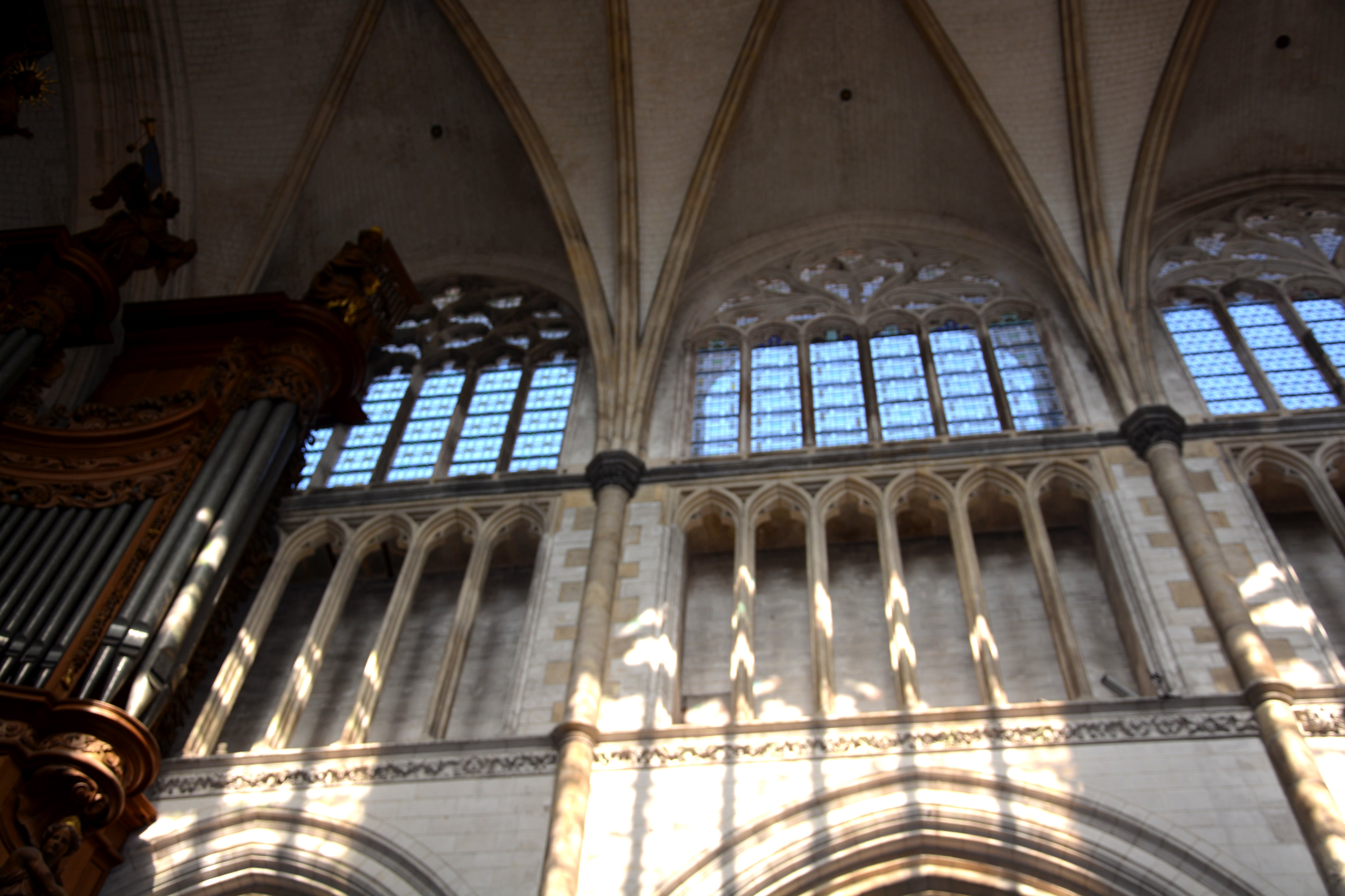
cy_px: 448
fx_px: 1457
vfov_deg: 34.2
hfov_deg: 49.6
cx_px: 672
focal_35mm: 39
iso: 100
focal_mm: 26
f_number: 4.5
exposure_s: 1/200
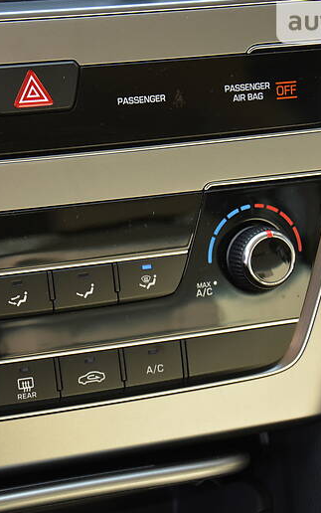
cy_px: 254
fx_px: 1258
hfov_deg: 14.4
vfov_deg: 23.0
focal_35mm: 90
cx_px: 37
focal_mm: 38
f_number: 4.5
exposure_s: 1/80
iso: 400
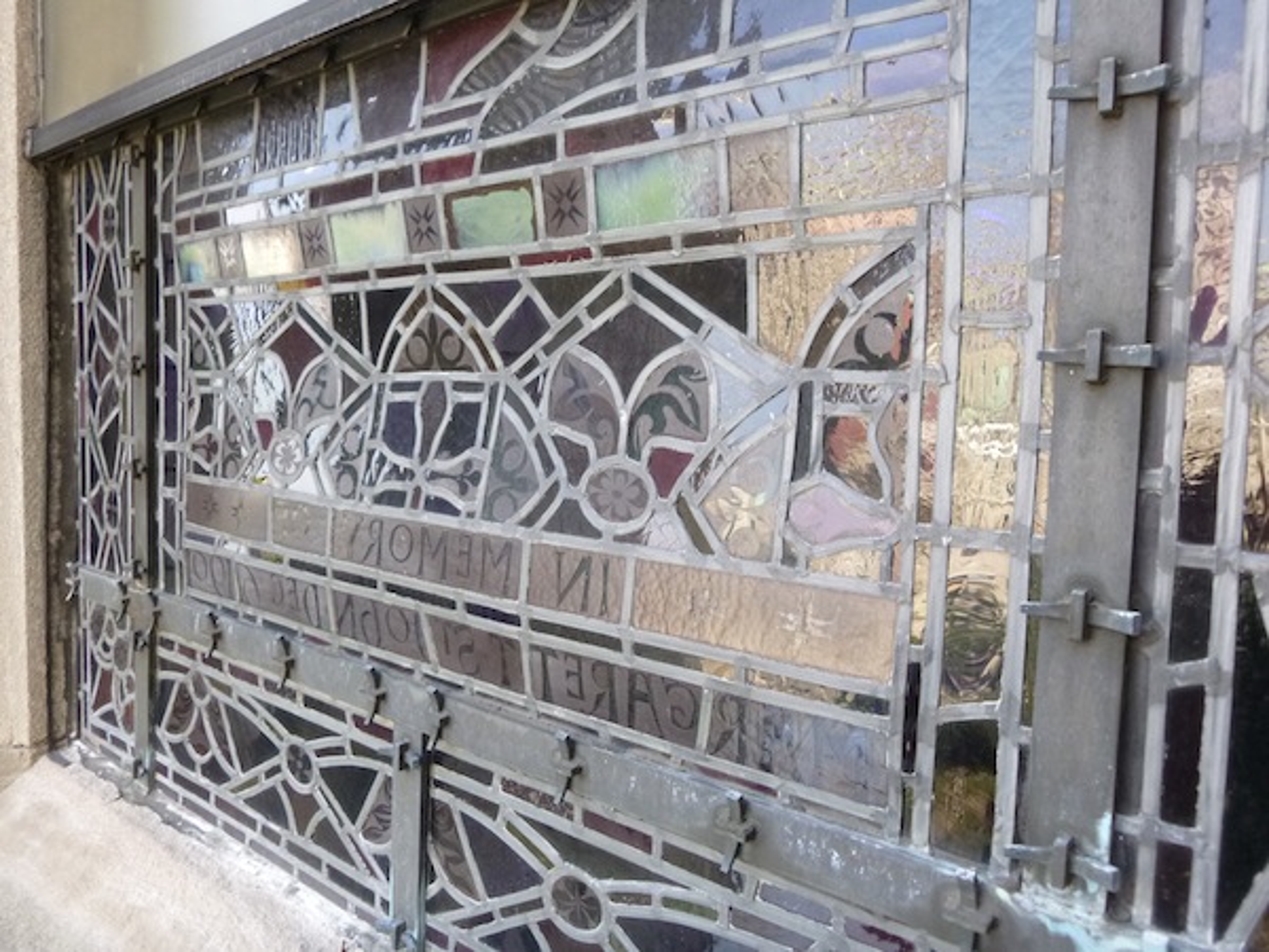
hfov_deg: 69.4
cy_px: 476
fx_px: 916
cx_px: 634
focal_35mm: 25
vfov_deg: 54.9
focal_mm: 4.5
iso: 320
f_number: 3.9
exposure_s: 1/60
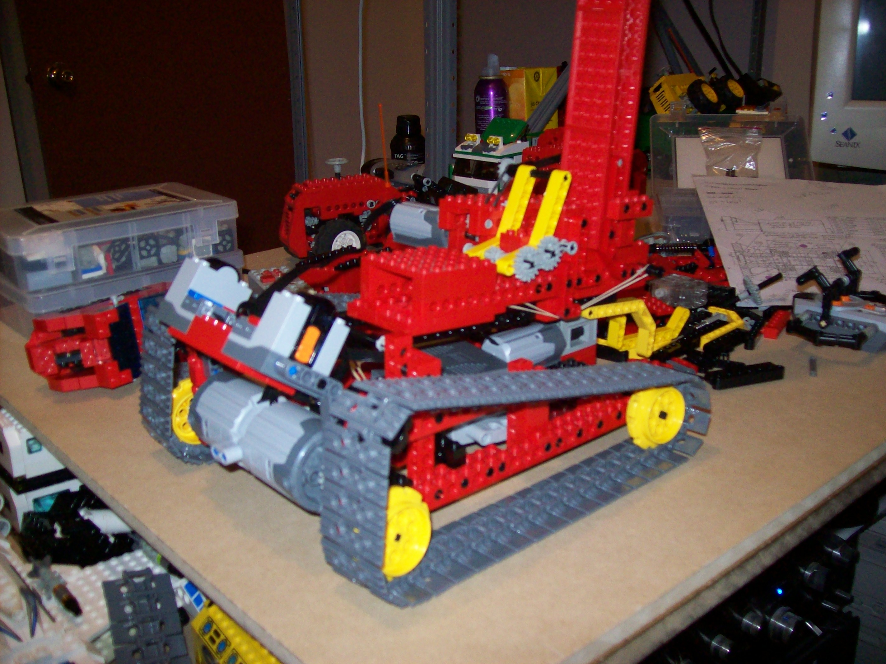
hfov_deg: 51.4
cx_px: 443
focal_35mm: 36
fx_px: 921
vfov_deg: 39.6
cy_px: 332
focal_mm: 6
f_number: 2.7
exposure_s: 1/64
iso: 200
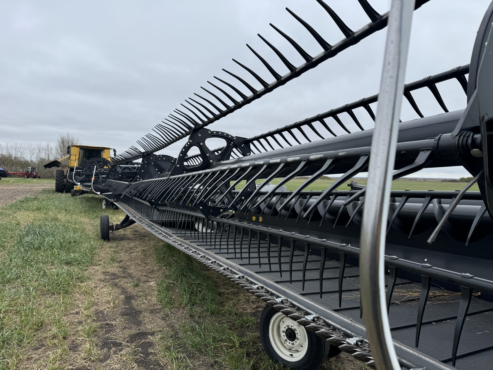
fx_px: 342
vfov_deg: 56.8
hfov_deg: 71.6
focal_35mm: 24
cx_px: 246
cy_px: 185
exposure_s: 1/802
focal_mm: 6.76
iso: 80
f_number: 1.78
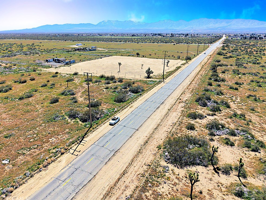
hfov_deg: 69.4
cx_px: 128
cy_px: 99
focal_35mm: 25
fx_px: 192
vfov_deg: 54.9
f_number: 1.8
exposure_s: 1/6400
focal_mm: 8.67
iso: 200
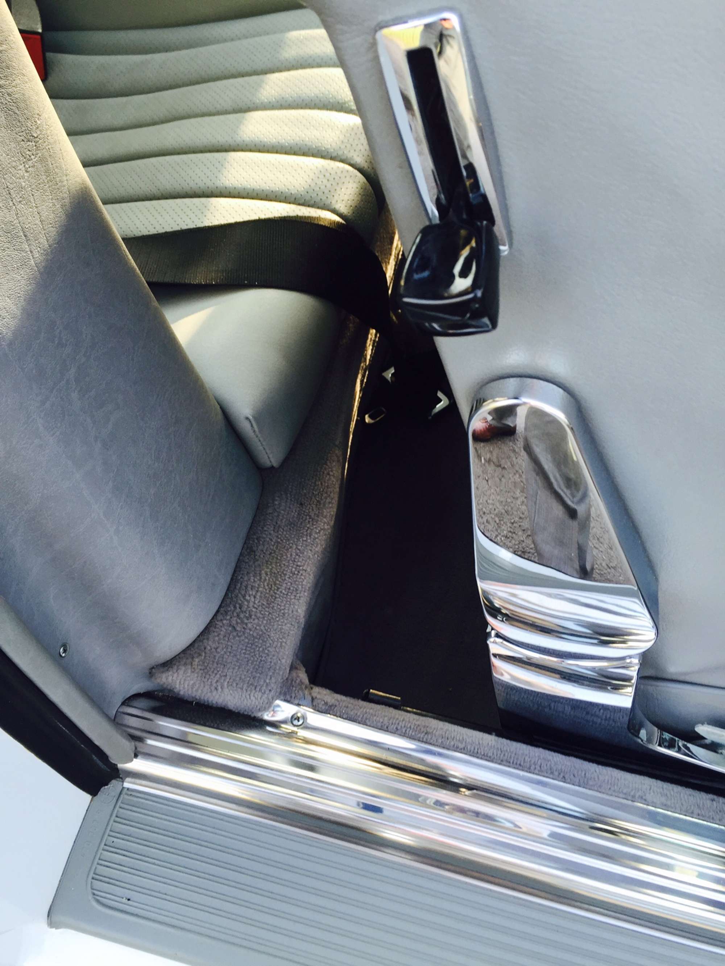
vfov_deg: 61.7
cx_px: 362
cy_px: 483
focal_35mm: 29
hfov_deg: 48.2
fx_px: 810
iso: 32
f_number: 2.2
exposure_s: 1/60
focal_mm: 4.15
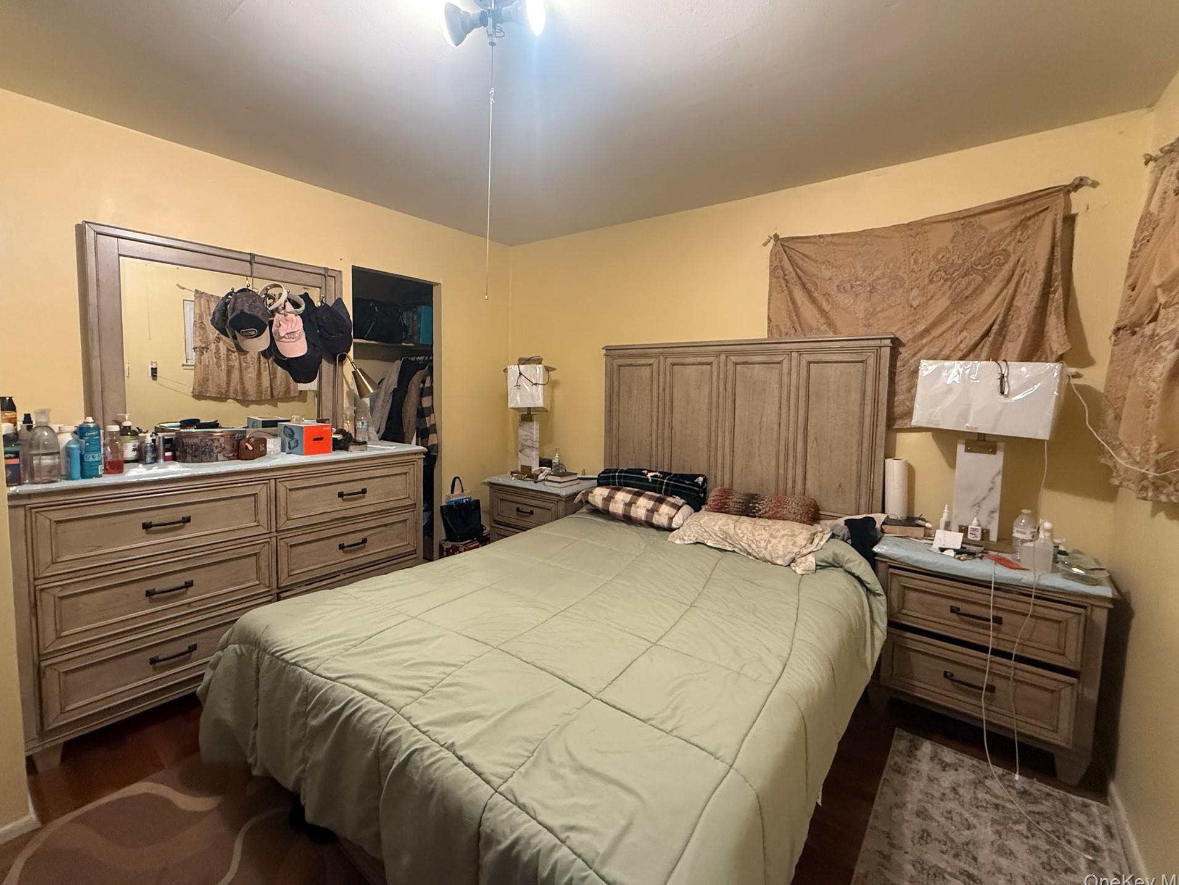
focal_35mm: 15
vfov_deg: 81.7
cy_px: 423
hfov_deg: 98.1
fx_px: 511
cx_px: 577
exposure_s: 1/60
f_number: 2.2
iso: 640
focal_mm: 2.22
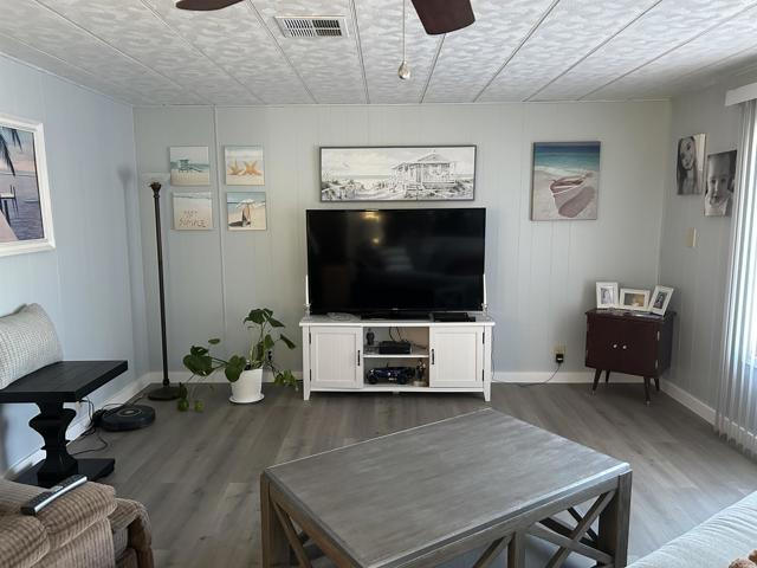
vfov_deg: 53.1
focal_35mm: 26
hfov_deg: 67.3
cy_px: 284
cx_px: 378
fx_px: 569
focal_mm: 5.7
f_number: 1.5
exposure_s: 1/60
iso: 400
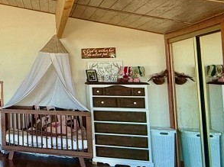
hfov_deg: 27.2
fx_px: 317
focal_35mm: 49
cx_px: -112
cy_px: 59
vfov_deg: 29.5
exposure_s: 1/99
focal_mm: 2.22
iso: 50
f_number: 2.2
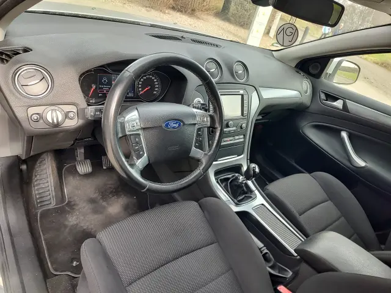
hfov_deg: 73.9
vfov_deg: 58.9
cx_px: 196
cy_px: 146
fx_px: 260
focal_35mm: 23
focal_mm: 5.56
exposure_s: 1/146
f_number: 1.8
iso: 100
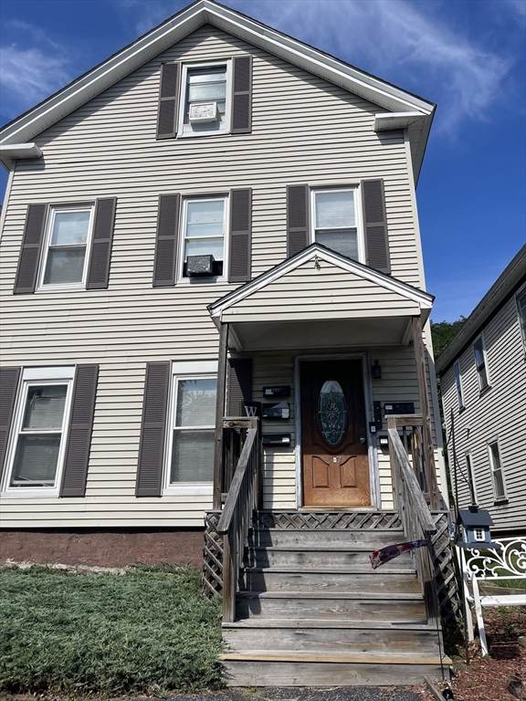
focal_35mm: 25
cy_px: 350
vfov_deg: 69.4
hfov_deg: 54.9
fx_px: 507
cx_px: 263
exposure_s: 1/4902
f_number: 1.6
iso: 32
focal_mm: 5.1
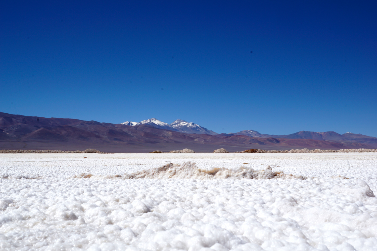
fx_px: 471
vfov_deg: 29.9
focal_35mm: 45
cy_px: 126
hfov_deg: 43.6
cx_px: 188
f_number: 22
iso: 100
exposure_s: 1/100
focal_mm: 30
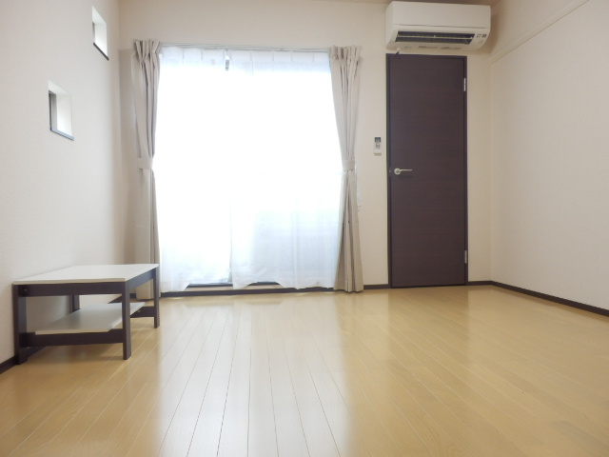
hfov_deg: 71.6
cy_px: 228
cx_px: 304
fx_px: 422
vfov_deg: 56.8
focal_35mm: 24
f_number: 3
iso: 125
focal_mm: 4.2
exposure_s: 1/30
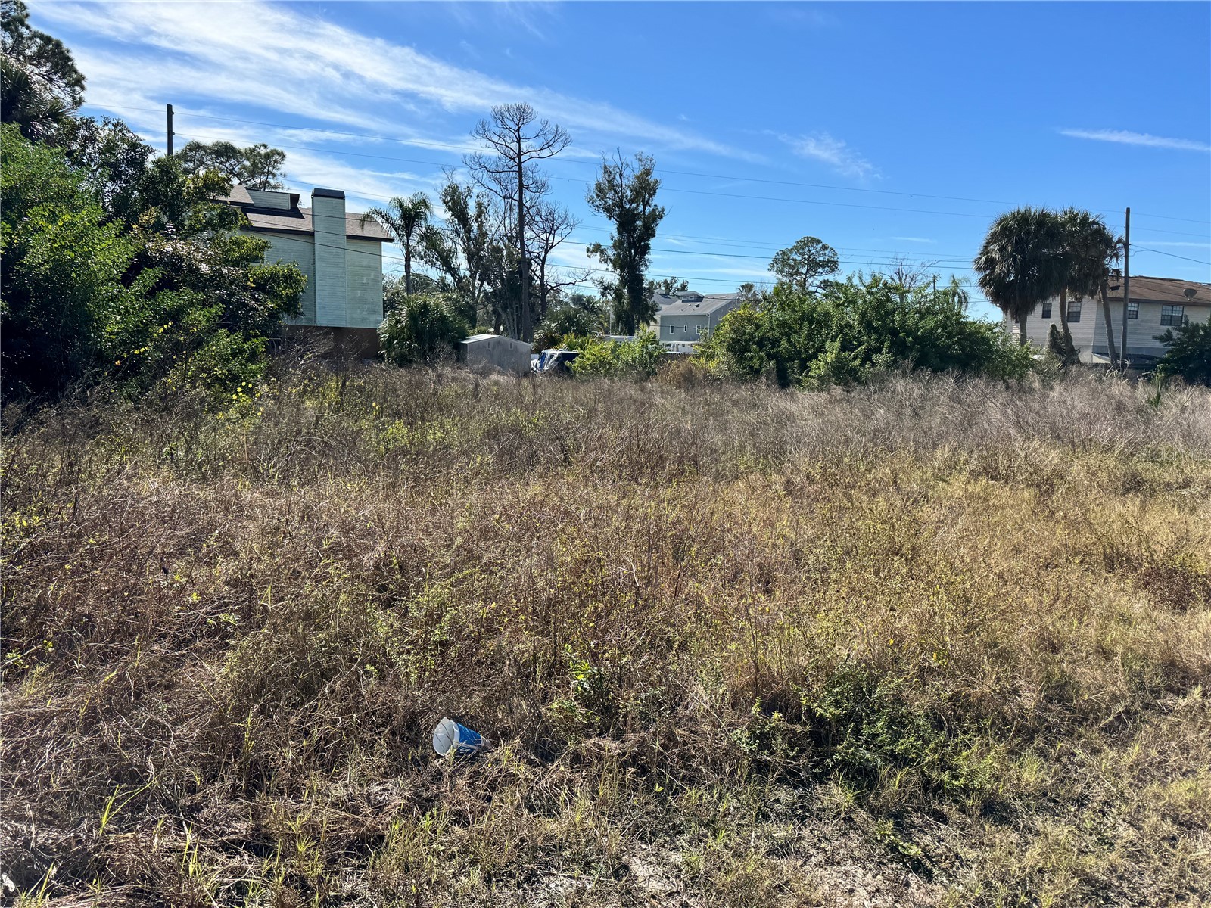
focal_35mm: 24
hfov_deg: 71.6
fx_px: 840
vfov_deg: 56.8
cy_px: 454
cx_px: 606
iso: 80
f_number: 1.78
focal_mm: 6.76
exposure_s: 1/4608
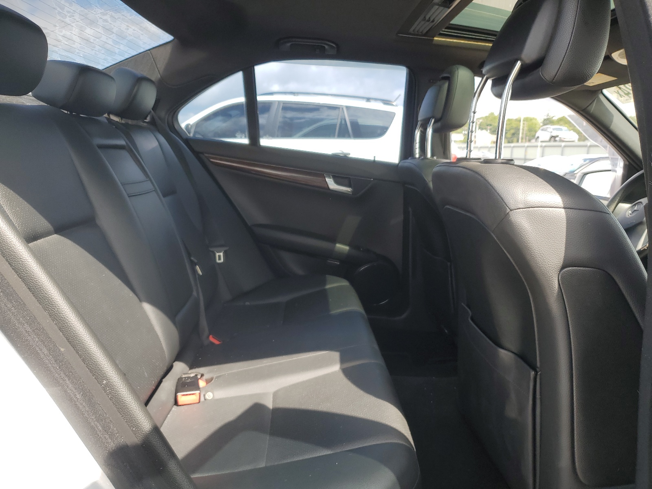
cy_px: 244
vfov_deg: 53.1
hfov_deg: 67.3
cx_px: 326
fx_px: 490
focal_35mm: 26
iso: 50
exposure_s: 1/476
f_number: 1.5
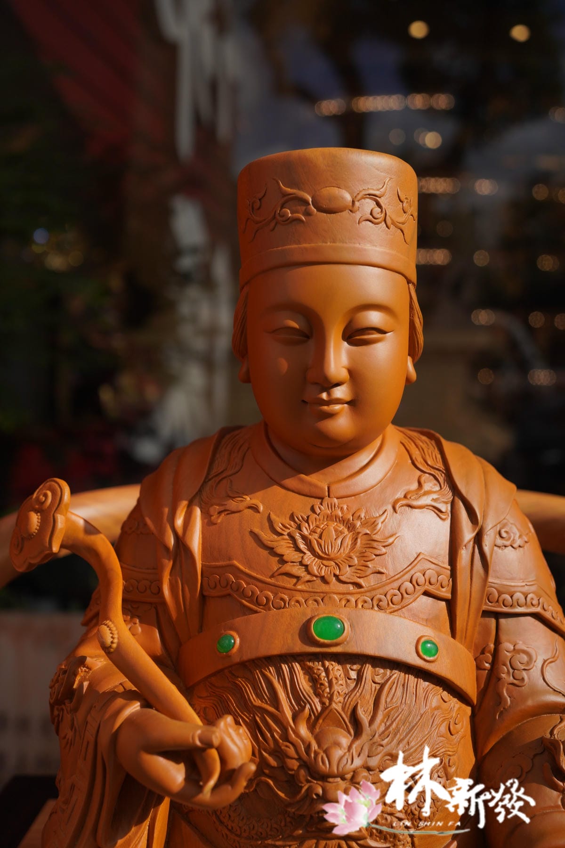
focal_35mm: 35
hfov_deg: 37.9
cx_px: 282
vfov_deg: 54.4
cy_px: 424
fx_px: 824
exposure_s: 1/4000
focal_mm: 35
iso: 400
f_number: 5
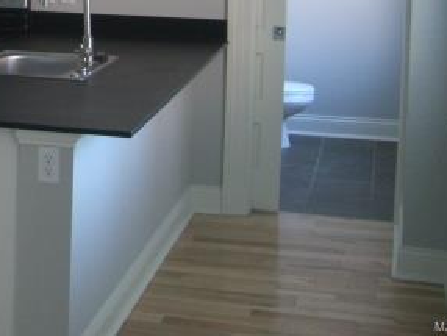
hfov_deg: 22.0
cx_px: -19
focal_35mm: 85
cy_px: -38
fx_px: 1099
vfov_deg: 16.8
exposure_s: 1/80
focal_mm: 6.2
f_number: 2.7
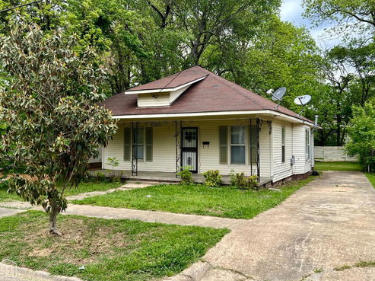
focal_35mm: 27
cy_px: 137
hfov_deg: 65.4
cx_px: 189
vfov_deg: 51.3
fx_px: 292
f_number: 1.5
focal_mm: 5.7
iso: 50
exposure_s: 1/1196
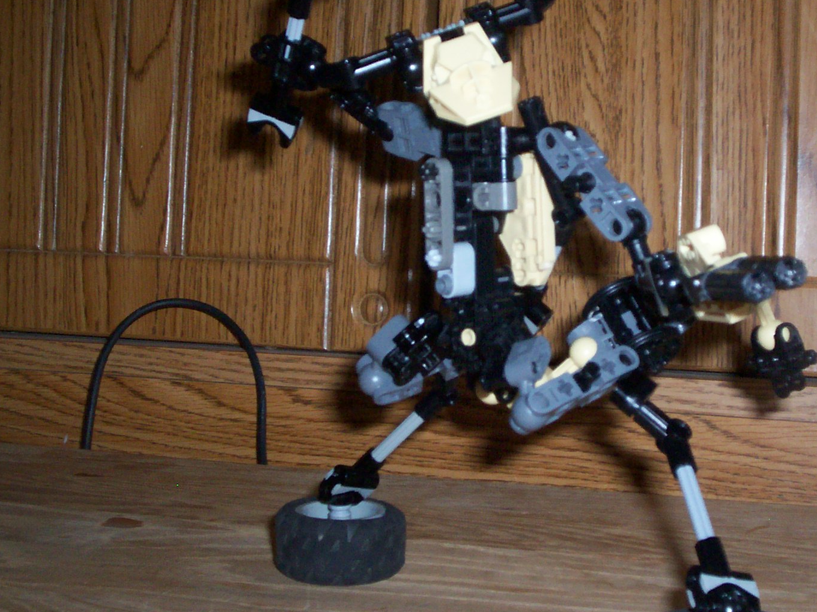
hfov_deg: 31.5
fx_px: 1440
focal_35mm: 61
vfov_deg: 24.0
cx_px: 527
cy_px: 231
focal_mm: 5.9
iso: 140
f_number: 4.5
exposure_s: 1/64
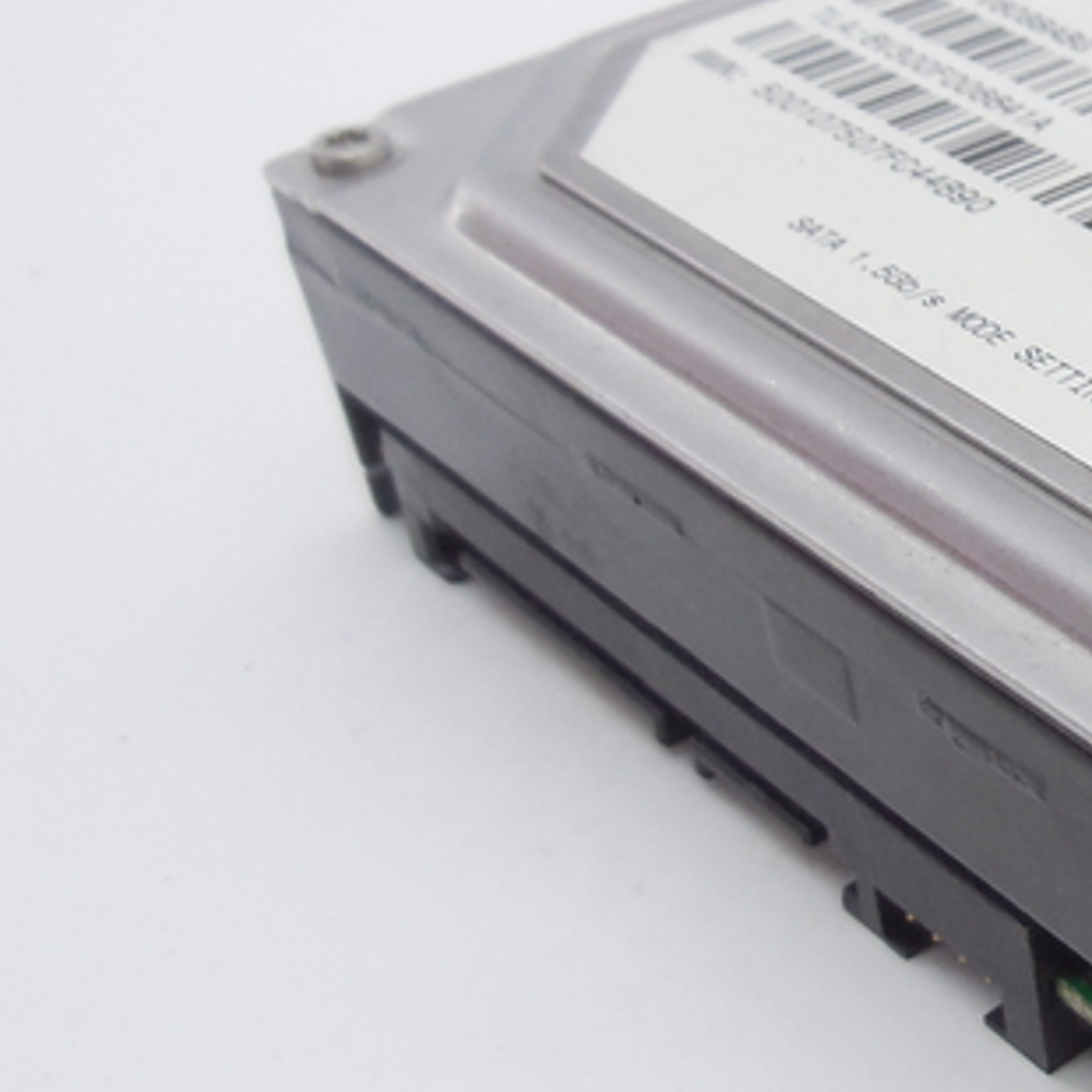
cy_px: 476
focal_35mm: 73
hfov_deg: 20.2
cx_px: 1670
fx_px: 2605
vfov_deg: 23.7
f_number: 3.1
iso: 125
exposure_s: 1/125
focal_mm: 4.5
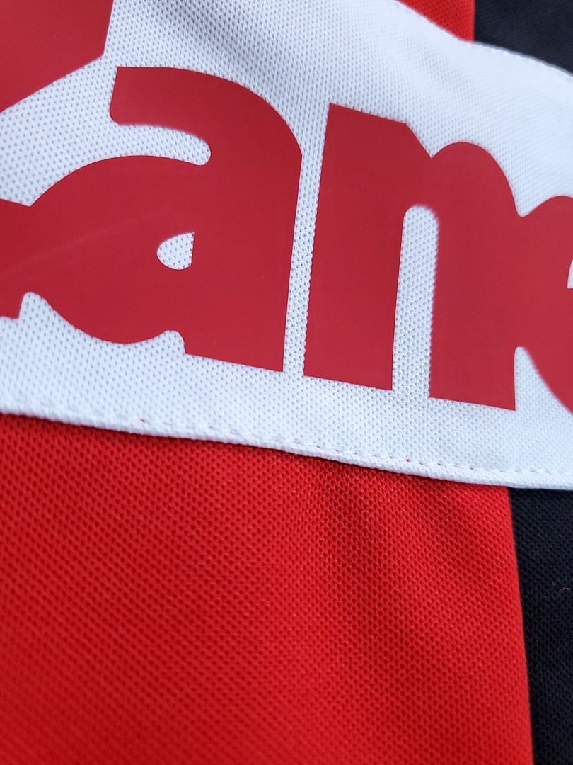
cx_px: 286
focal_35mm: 26
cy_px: 382
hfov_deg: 53.1
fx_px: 574
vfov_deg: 67.3
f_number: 1.5
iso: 200
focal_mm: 4.3
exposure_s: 1/30
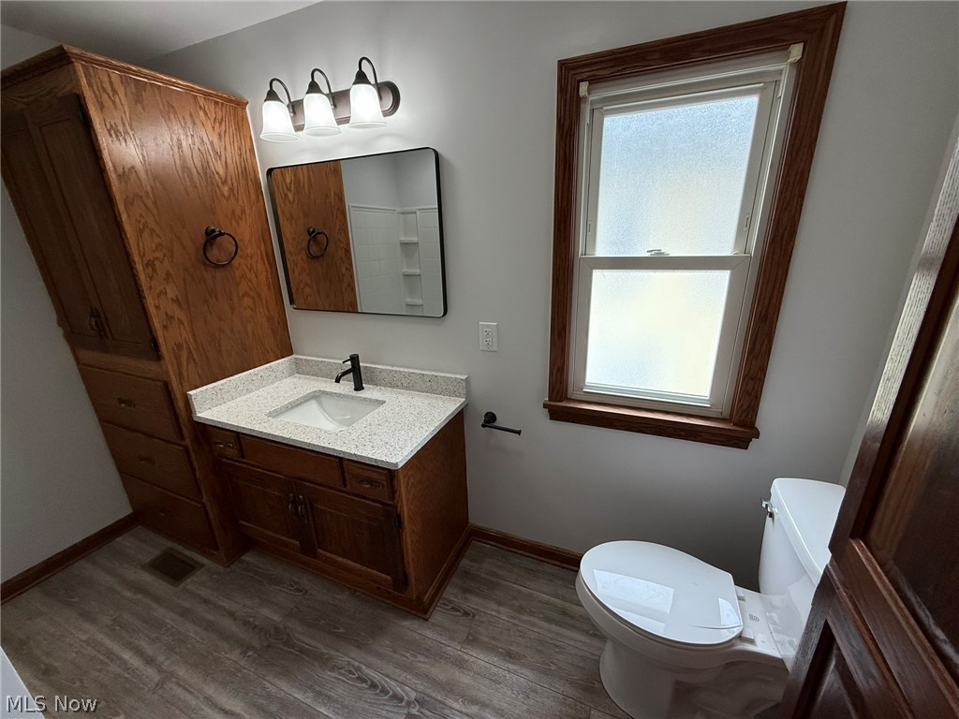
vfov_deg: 85.7
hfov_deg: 102.1
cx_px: 480
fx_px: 388
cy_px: 360
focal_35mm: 14
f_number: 2.2
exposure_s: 1/120
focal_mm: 2.22
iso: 160
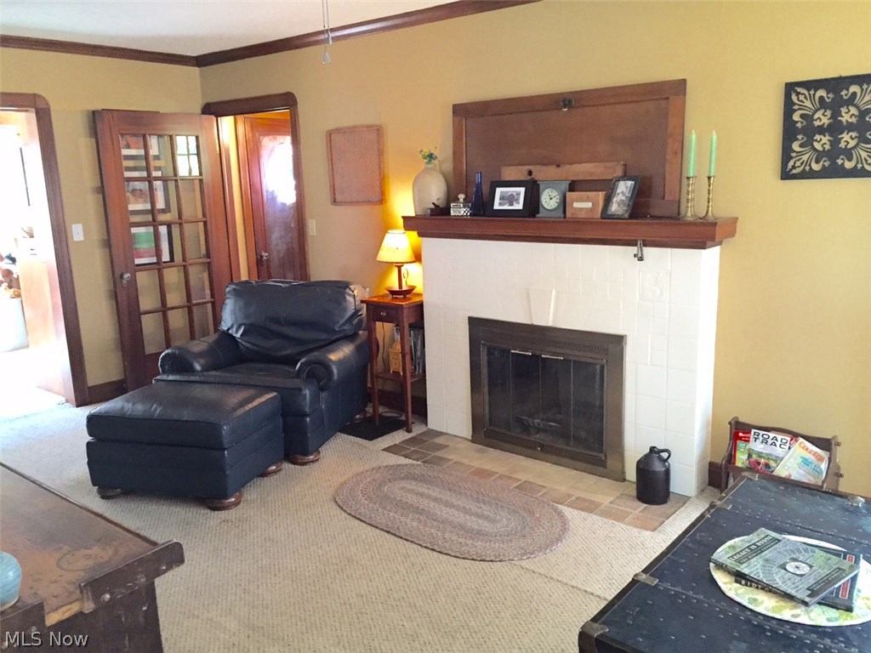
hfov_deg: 61.7
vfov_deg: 48.2
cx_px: 436
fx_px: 730
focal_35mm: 29
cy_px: 326
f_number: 2.2
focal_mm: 4.15
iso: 250
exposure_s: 1/24
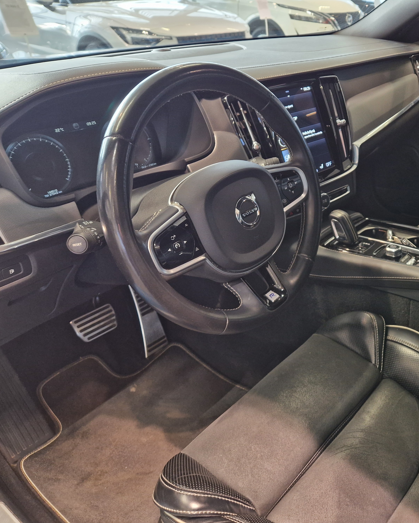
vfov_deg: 58.8
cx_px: 332
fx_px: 465
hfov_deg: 46.1
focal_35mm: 30
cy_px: 261
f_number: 1.8
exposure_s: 1/100
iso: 200
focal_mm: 5.4
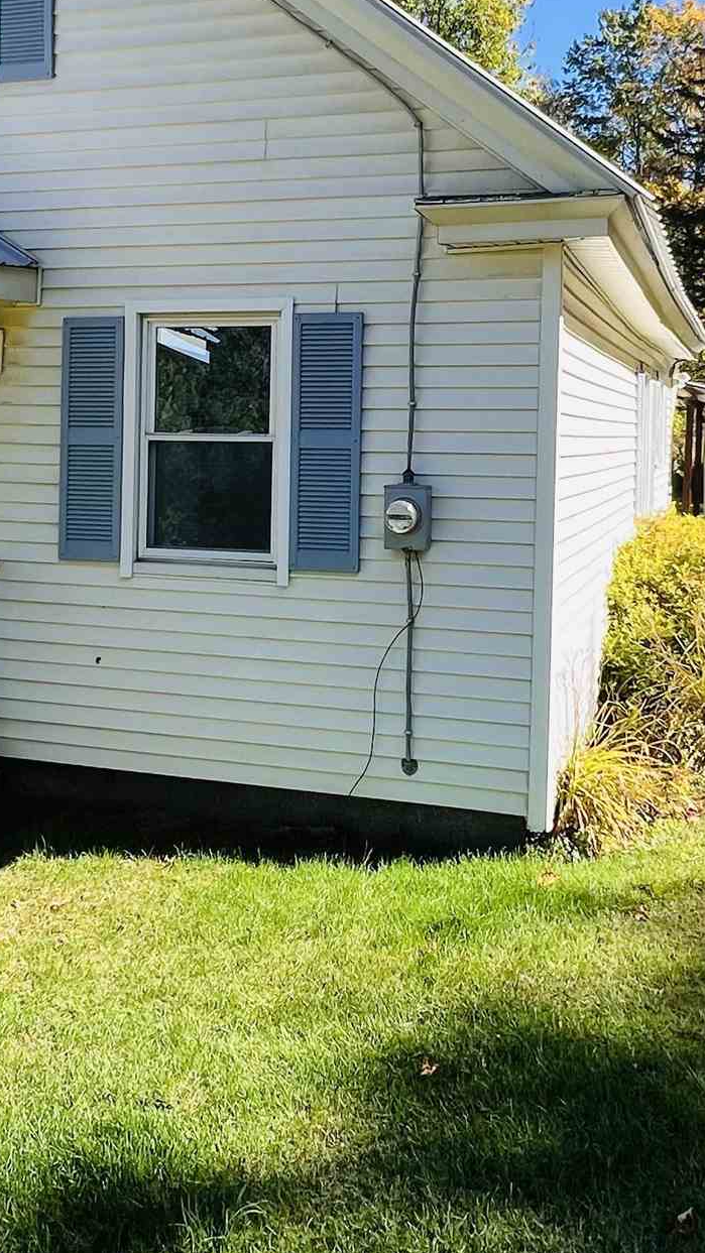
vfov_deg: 55.4
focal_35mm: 35
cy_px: 412
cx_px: 359
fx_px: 1163
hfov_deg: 33.7
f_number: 1.8
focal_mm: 1.57
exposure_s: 1/612
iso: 32
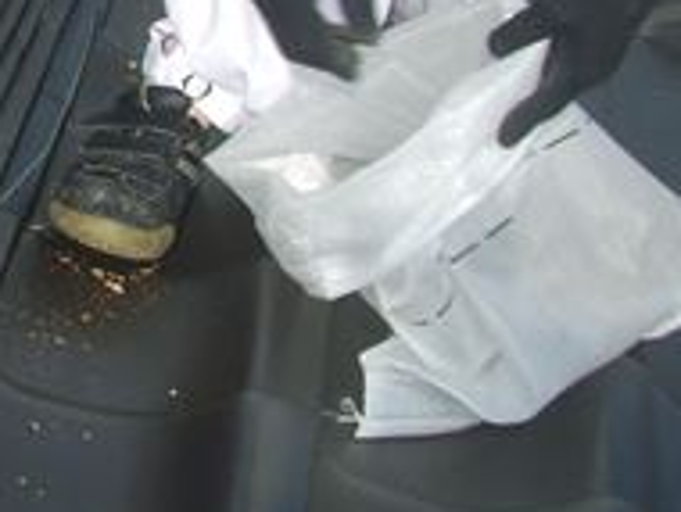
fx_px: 2521
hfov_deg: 14.4
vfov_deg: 11.4
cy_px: -72
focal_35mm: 128
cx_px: -323
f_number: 5.6
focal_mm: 7.9
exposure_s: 1/250
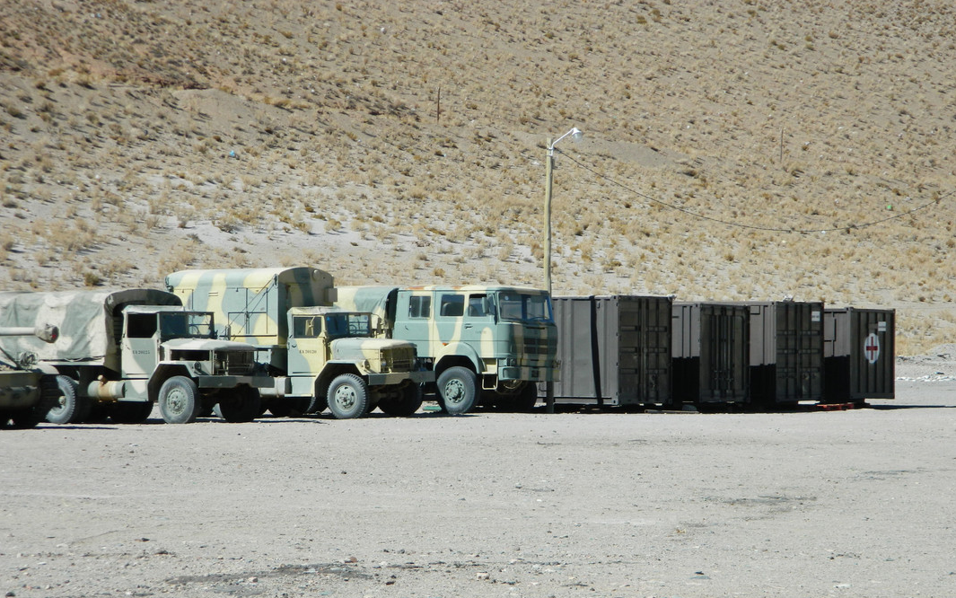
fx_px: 3570
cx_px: 478
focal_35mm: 137
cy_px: 356
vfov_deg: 9.6
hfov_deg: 15.3
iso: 80
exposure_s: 1/640
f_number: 4.7
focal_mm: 23.2
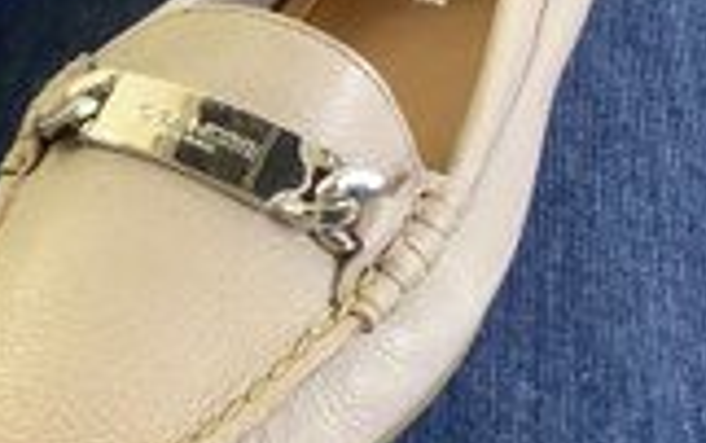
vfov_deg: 18.5
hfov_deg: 27.9
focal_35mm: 70
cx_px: 24
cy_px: 116
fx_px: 1348
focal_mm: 3.3
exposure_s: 1/50
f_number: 2.4
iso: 125
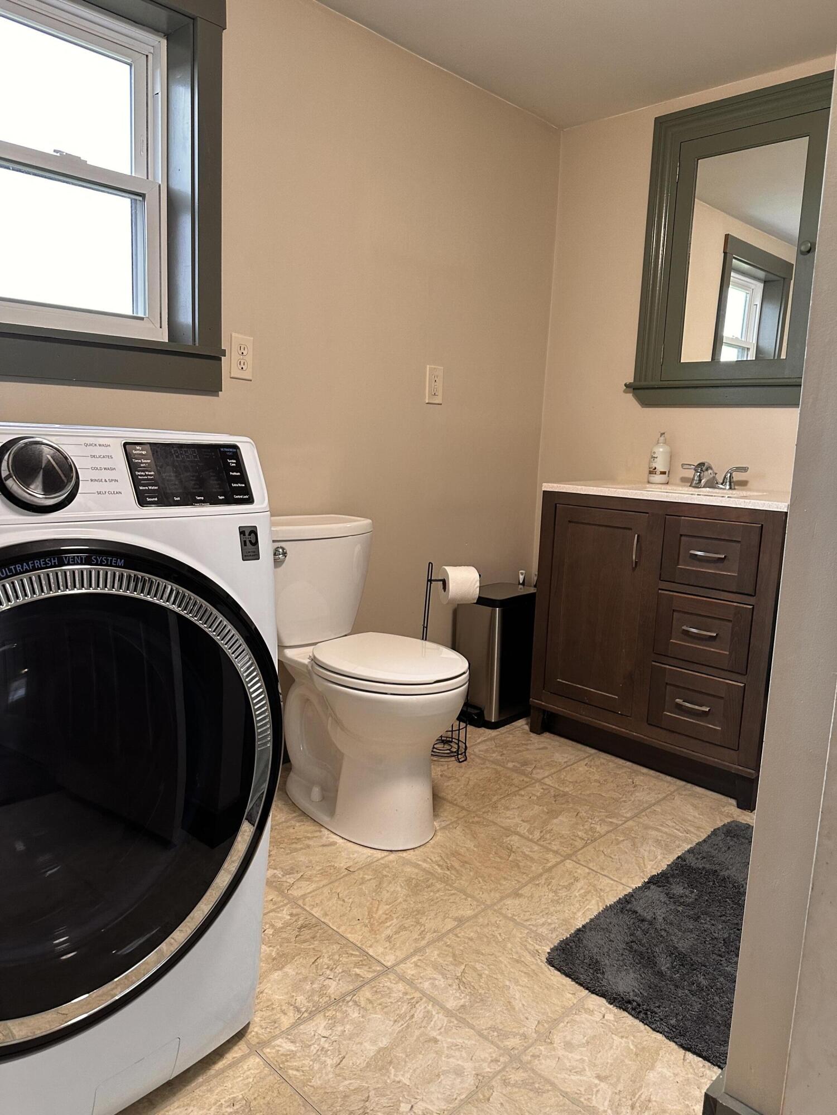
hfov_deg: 56.8
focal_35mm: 24
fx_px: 774
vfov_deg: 71.6
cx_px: 418
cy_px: 558
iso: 250
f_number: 1.78
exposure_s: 1/60
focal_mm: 6.86
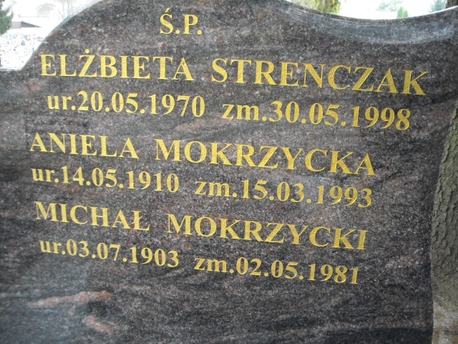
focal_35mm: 35
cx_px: 229
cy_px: 172
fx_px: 463
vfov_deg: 40.7
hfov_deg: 52.6
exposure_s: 1/60
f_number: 2.8
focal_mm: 5.7
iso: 400
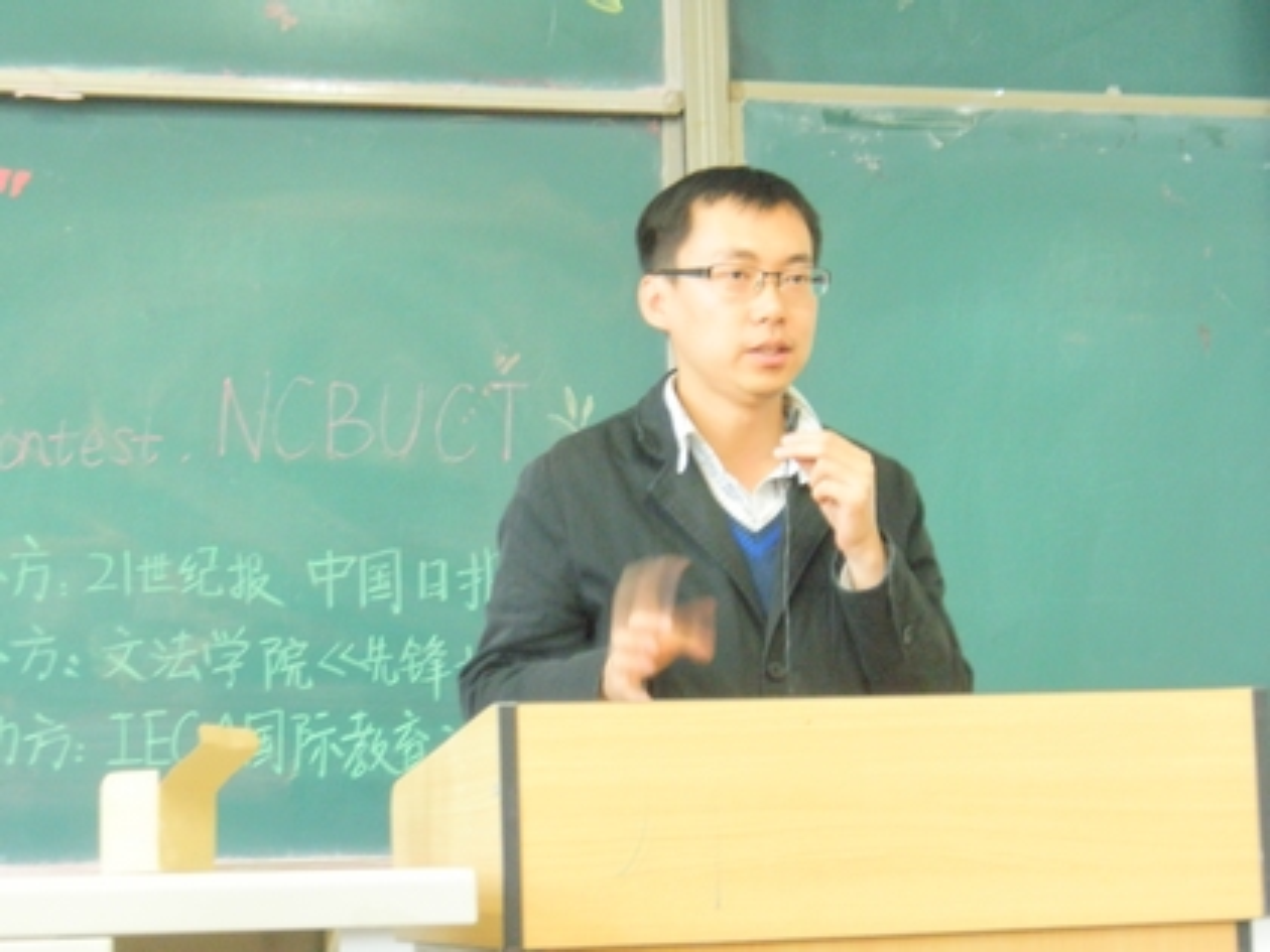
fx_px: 3119
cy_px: 476
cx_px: 635
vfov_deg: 17.4
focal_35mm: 85
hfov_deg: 23.0
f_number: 5.1
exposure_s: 1/4
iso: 200
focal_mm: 15
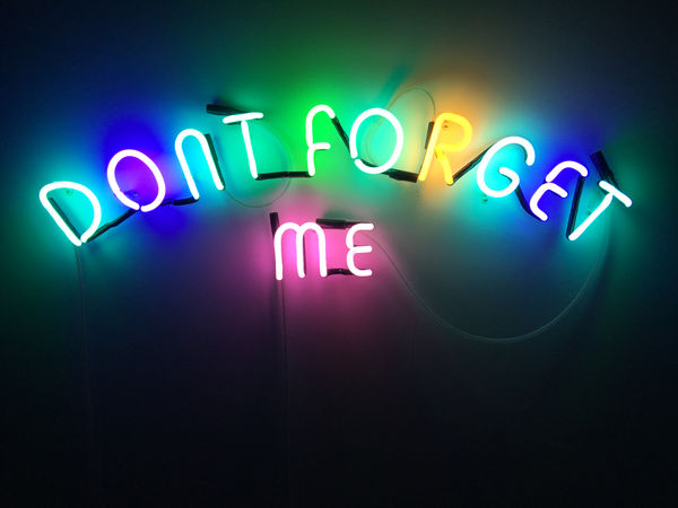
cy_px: 254
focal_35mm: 29
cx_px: 339
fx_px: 568
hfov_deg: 61.7
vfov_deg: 48.2
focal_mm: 4.15
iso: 25
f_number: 2.2
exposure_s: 1/50
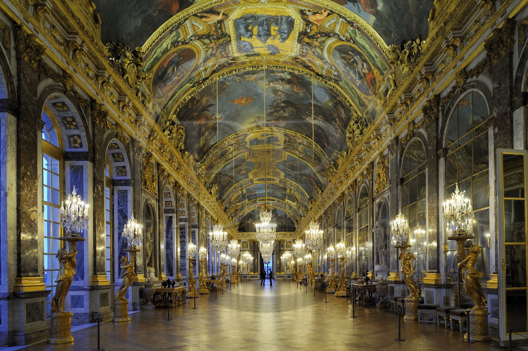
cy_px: 176
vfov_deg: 53.1
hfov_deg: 73.8
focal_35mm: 24
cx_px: 264
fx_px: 352
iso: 200
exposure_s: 6
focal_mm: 24
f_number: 9.5
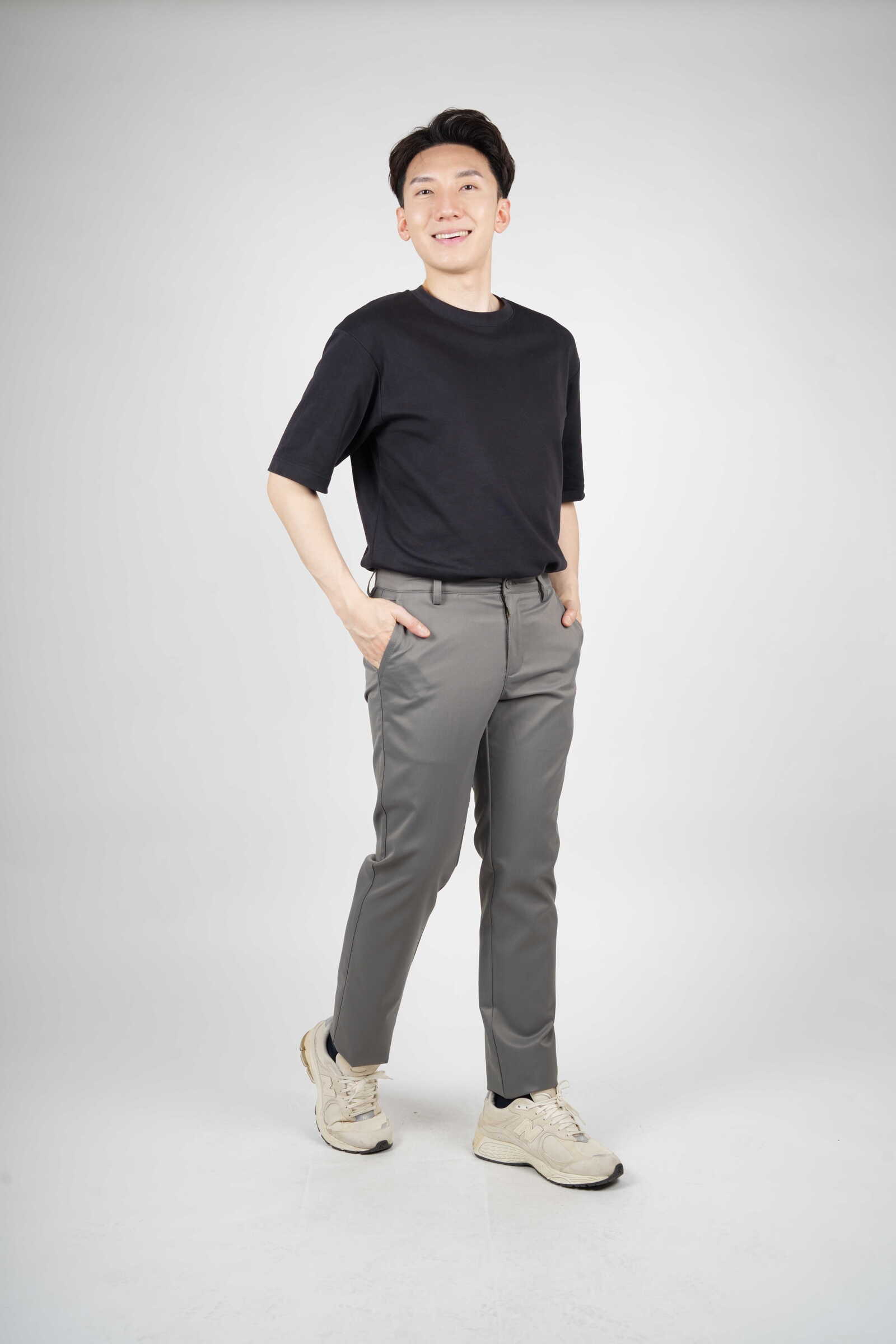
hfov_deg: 33.4
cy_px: 672
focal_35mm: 40
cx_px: 448
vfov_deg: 48.5
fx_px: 1493
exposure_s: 1/160
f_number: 9
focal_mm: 40
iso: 125
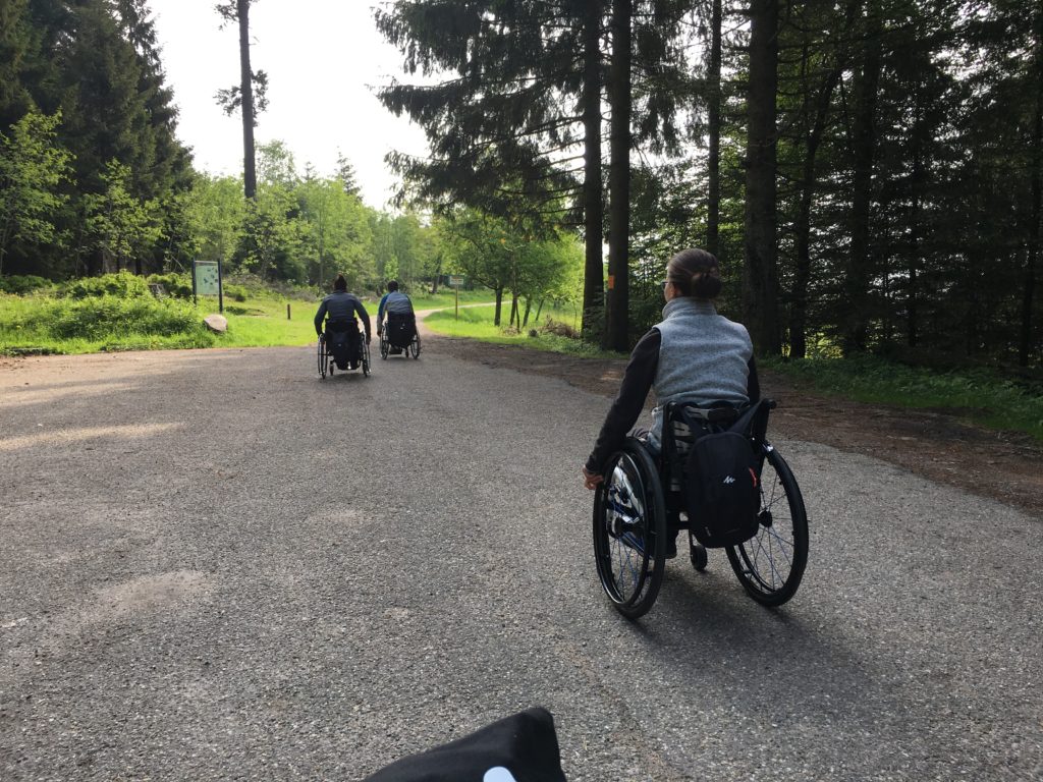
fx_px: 874
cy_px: 391
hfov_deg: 61.7
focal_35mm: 29
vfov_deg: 48.2
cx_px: 522
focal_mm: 4.15
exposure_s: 1/411
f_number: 2.2
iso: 25
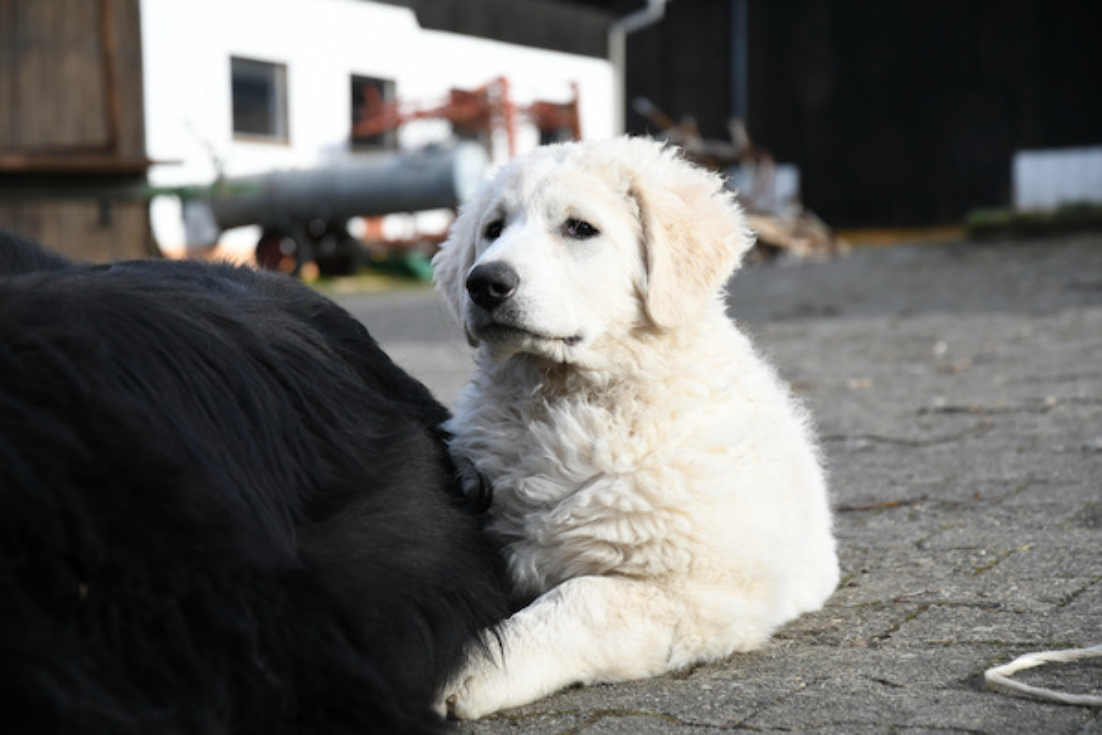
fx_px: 2387
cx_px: 551
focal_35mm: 78
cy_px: 368
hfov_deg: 26.0
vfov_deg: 17.5
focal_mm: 52
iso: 640
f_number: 3.8
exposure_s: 1/2000
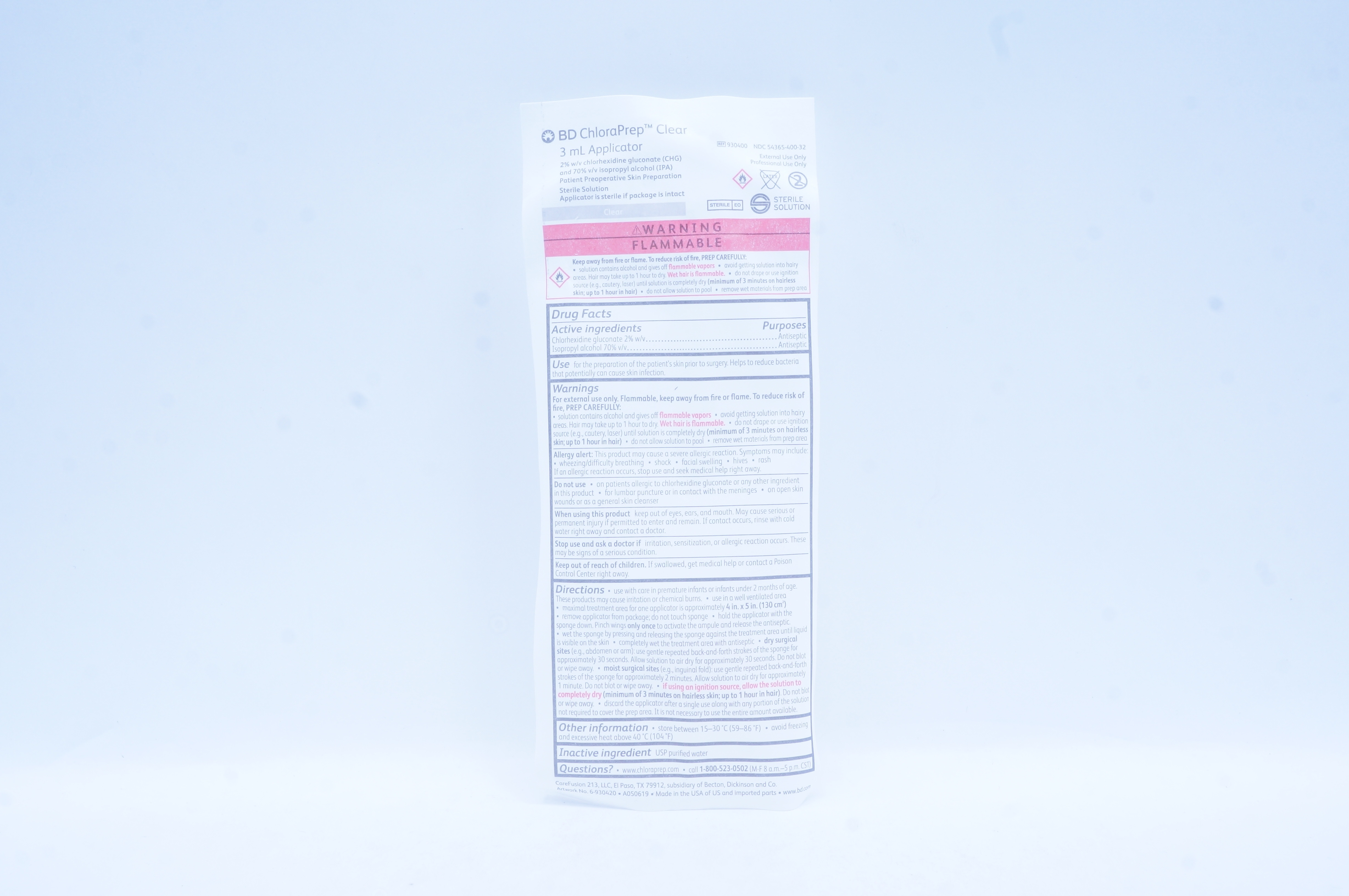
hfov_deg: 48.0
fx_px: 1516
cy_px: 448
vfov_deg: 32.9
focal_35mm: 40
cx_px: 674
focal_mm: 27
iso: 400
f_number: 14
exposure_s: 1/10
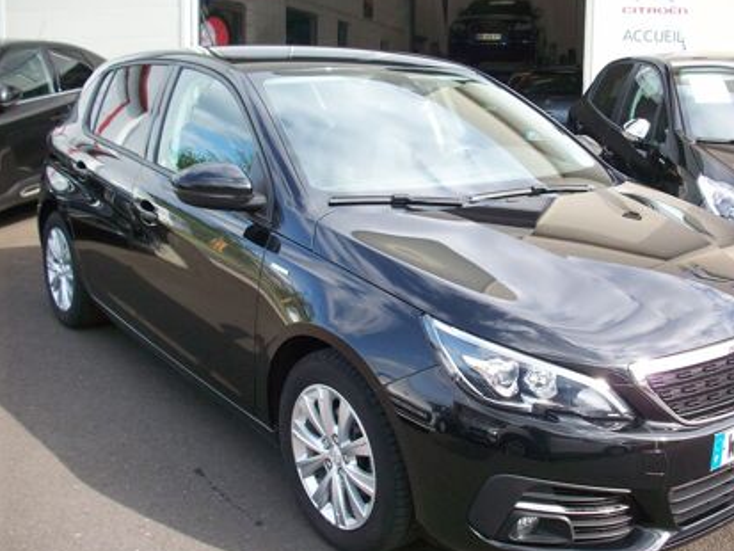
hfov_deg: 43.7
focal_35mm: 43
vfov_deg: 33.6
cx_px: 423
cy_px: 270
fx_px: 912
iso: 80
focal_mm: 6.2
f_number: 2.8
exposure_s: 1/223
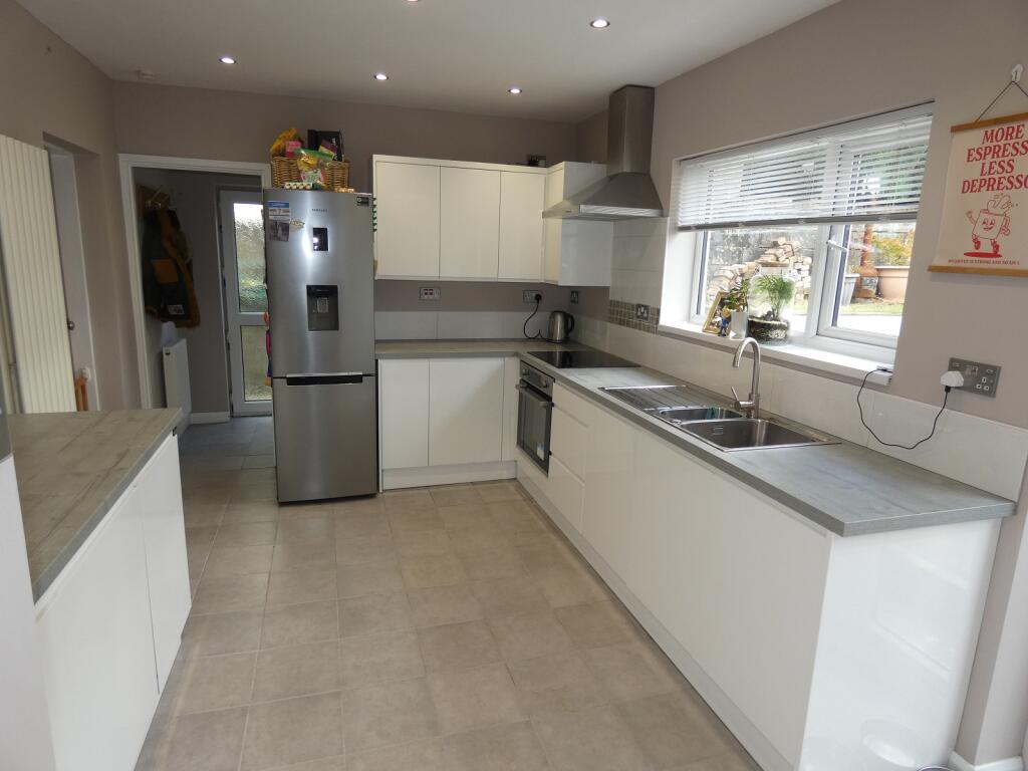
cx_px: 514
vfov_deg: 66.0
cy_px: 386
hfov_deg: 81.7
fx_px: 594
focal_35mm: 20
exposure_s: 1/60
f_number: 2.8
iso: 100
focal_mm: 3.6
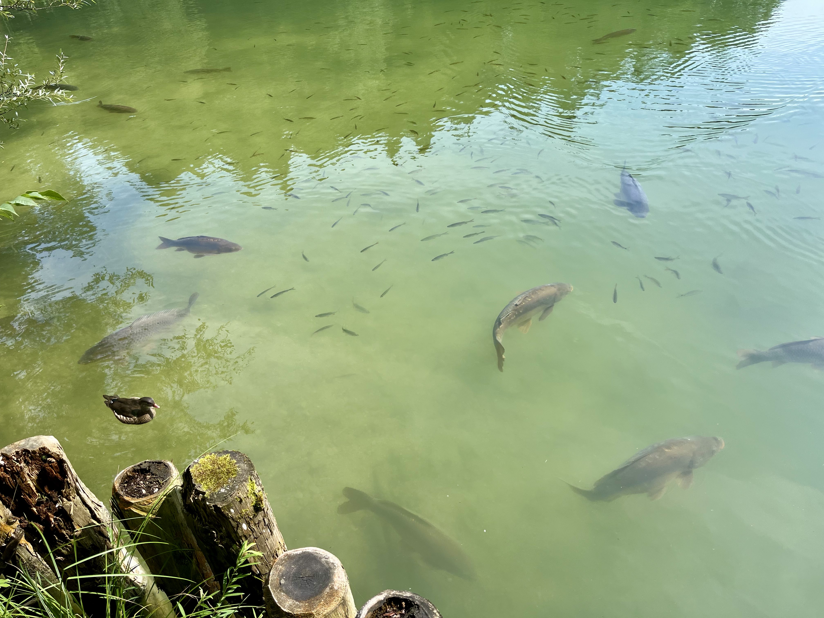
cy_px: 309
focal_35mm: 26
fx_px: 619
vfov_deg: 53.1
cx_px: 412
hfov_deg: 67.3
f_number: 1.6
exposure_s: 1/1212
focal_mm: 5.1
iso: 50
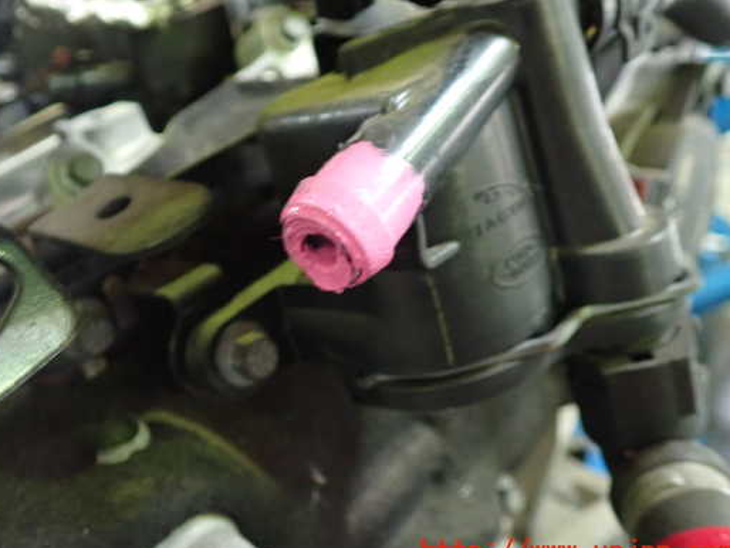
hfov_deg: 52.4
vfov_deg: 40.7
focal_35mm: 35
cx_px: 315
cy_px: 251
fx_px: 738
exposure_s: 1/15
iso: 800
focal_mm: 5.4
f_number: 2.3
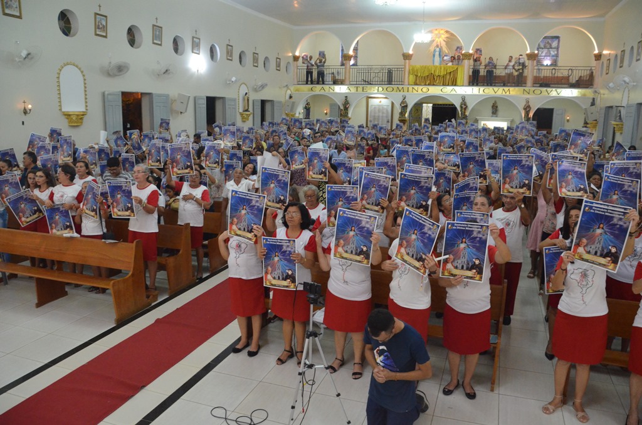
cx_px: 321
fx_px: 480
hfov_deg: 67.5
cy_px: 212
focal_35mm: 27
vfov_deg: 47.7
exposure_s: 1/50
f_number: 4.5
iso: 3200
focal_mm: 18
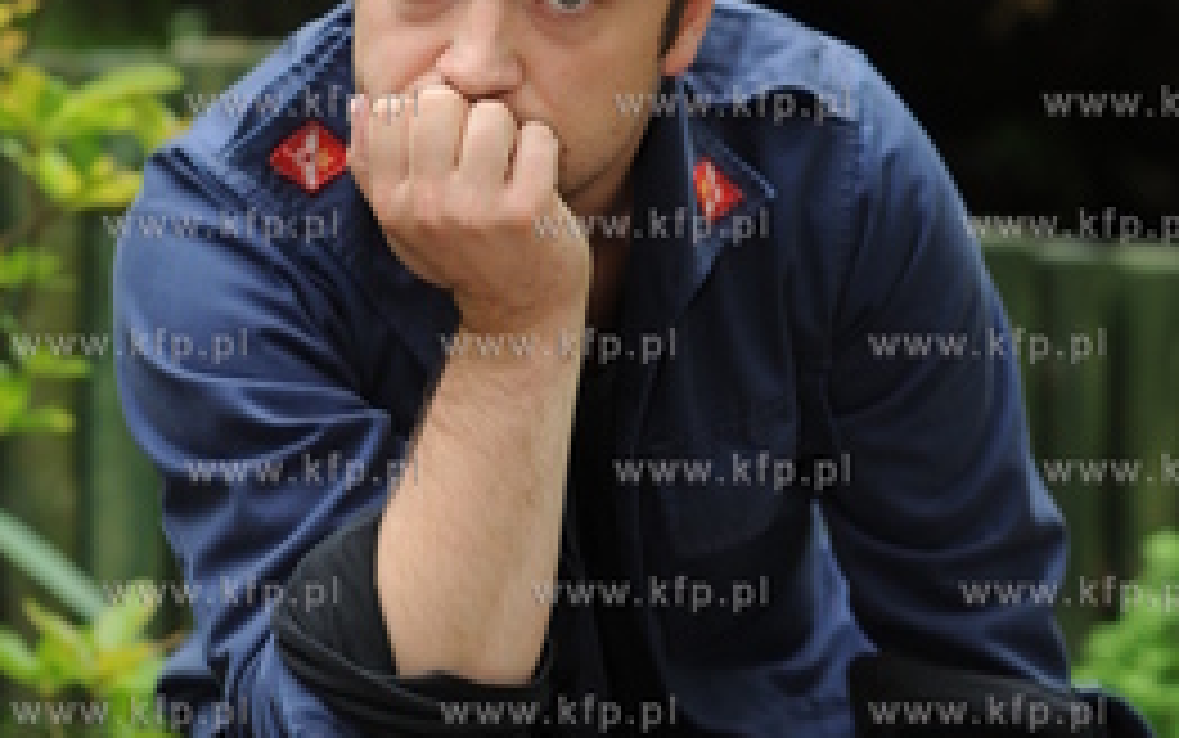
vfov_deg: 9.9
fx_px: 4243
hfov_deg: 15.8
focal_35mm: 132
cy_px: 464
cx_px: 590
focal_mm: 85
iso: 800
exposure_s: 1/400
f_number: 4
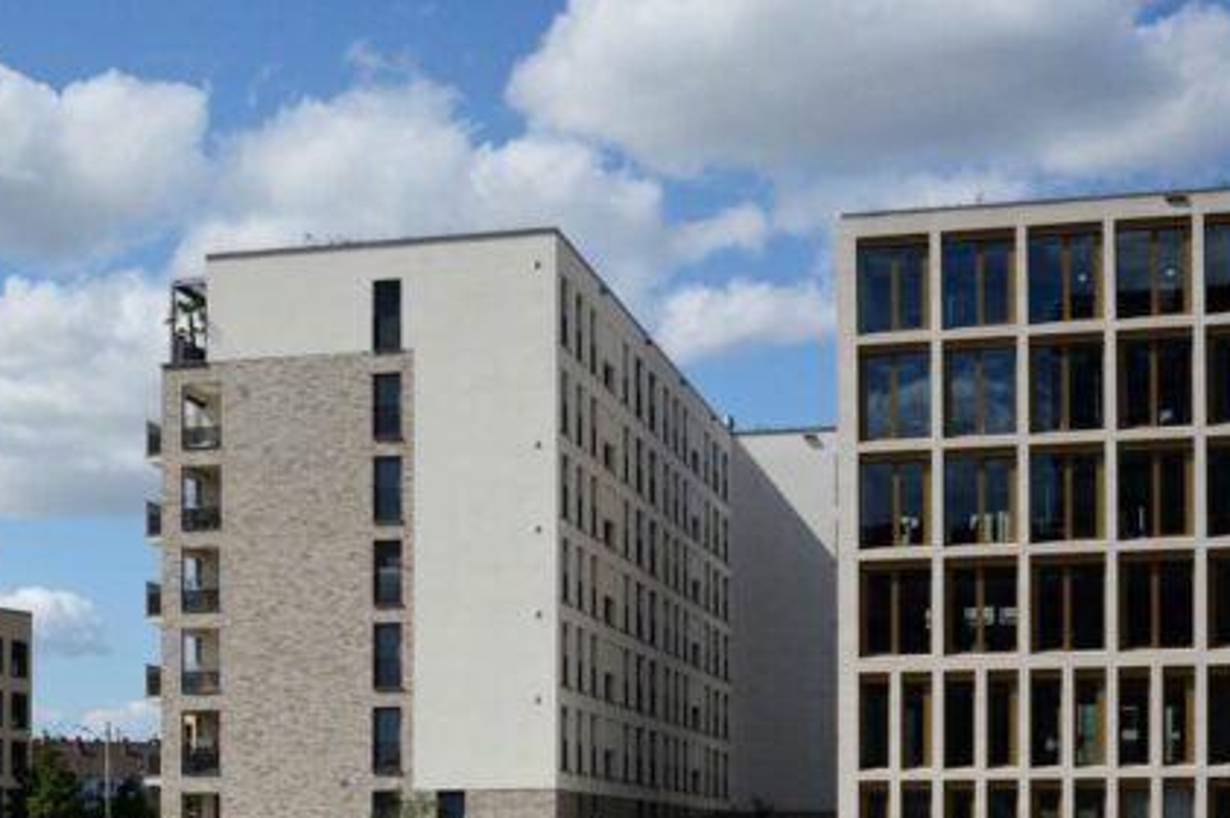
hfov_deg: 26.8
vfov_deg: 18.5
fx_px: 2492
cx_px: 143
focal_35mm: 73
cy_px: 603
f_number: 11
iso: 1600
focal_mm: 40
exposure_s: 1/4000
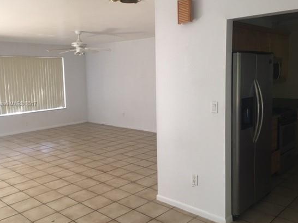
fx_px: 293
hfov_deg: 53.9
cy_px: 104
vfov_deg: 41.7
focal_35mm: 34
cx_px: 135
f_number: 2.2
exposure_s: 1/15
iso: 32
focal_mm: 4.15
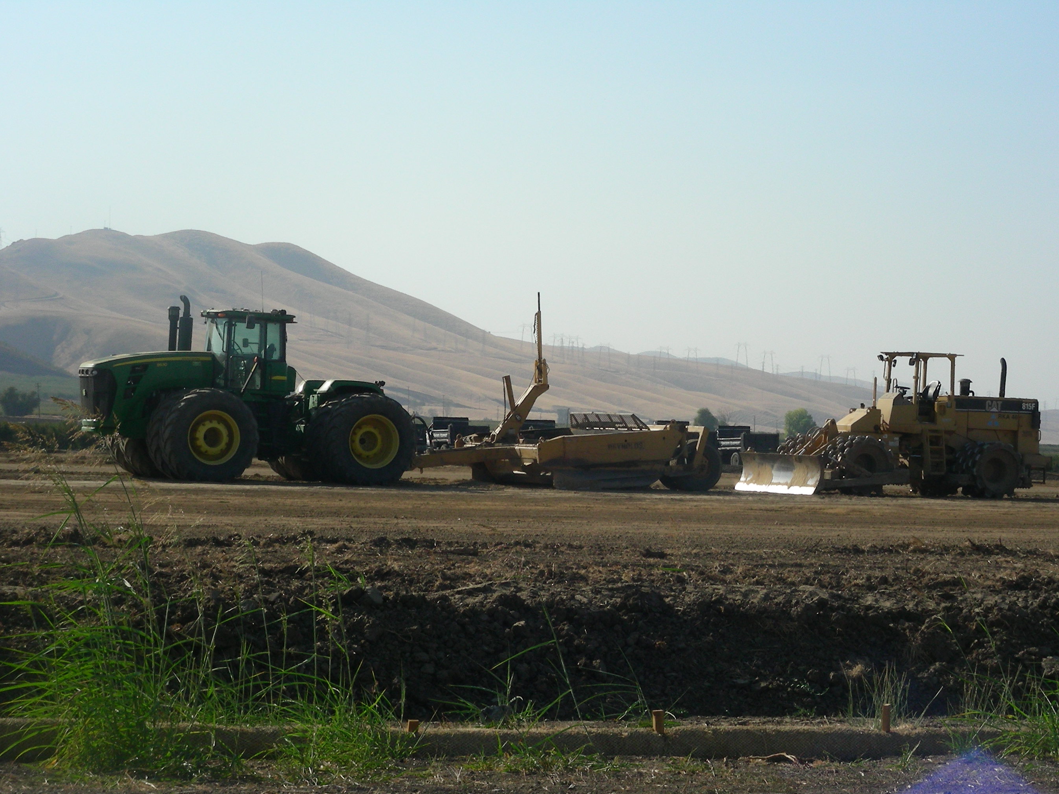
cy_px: 413
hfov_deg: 16.7
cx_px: 541
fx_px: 3610
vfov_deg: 12.6
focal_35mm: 118
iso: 50
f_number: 5.6
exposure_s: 1/500
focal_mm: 18.9
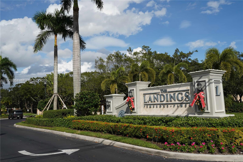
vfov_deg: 37.8
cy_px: 81
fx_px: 236
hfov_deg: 54.4
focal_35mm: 35
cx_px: 122
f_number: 22
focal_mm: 35
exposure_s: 1/60
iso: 100
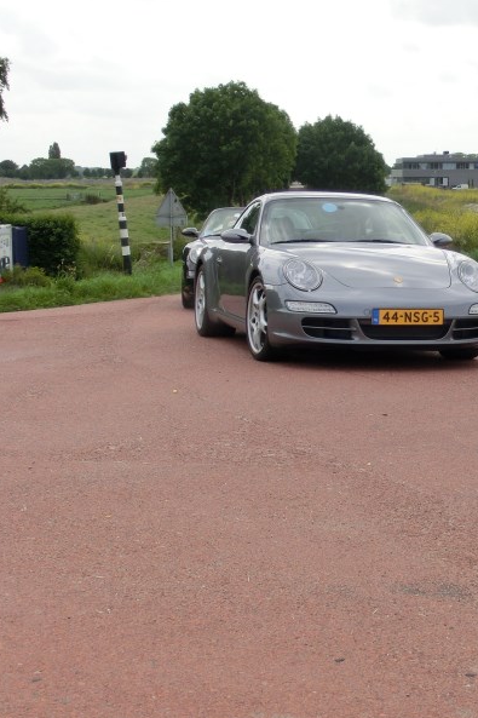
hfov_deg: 16.7
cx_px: 461
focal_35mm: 80
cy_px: 358
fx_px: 1594
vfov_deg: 25.4
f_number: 4.5
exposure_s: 1/800
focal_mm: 10.04
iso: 100
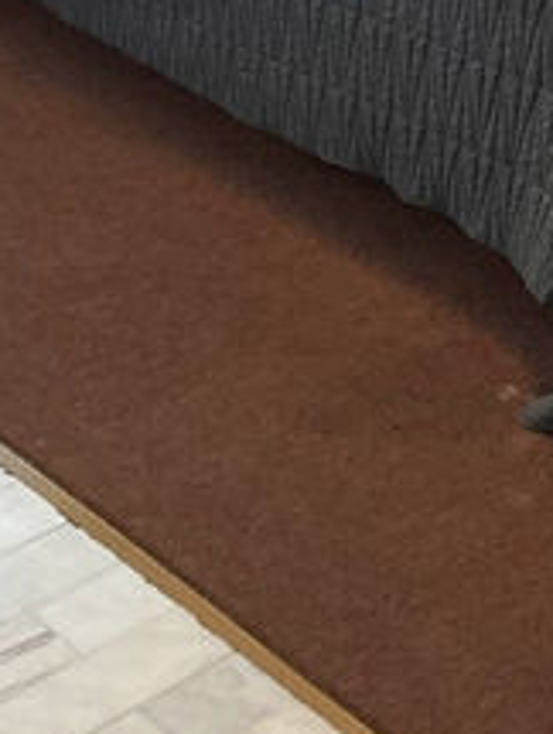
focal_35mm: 117
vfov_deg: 15.0
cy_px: -519
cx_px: 626
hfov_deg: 12.5
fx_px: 2485
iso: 200
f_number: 1.8
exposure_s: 1/60
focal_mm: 3.99
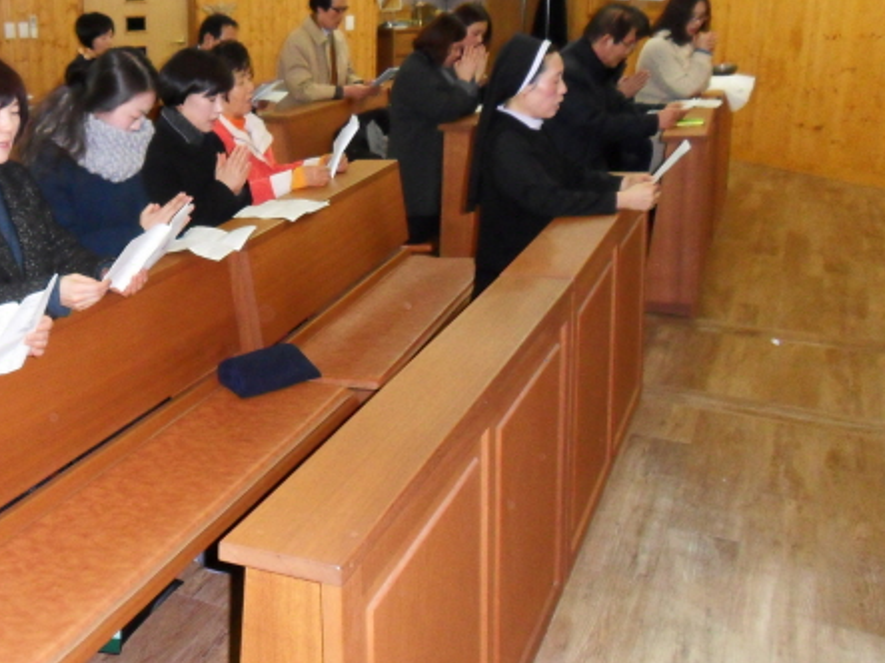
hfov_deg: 45.5
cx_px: 180
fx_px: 997
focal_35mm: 39
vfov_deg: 36.6
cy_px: 260
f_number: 3.3
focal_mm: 4.2
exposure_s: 1/30
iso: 320
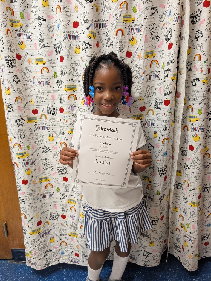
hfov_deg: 56.9
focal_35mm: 24
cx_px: 106
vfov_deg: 71.5
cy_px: 140
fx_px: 195
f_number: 1.68
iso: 431
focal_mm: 6.9
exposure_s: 1/120
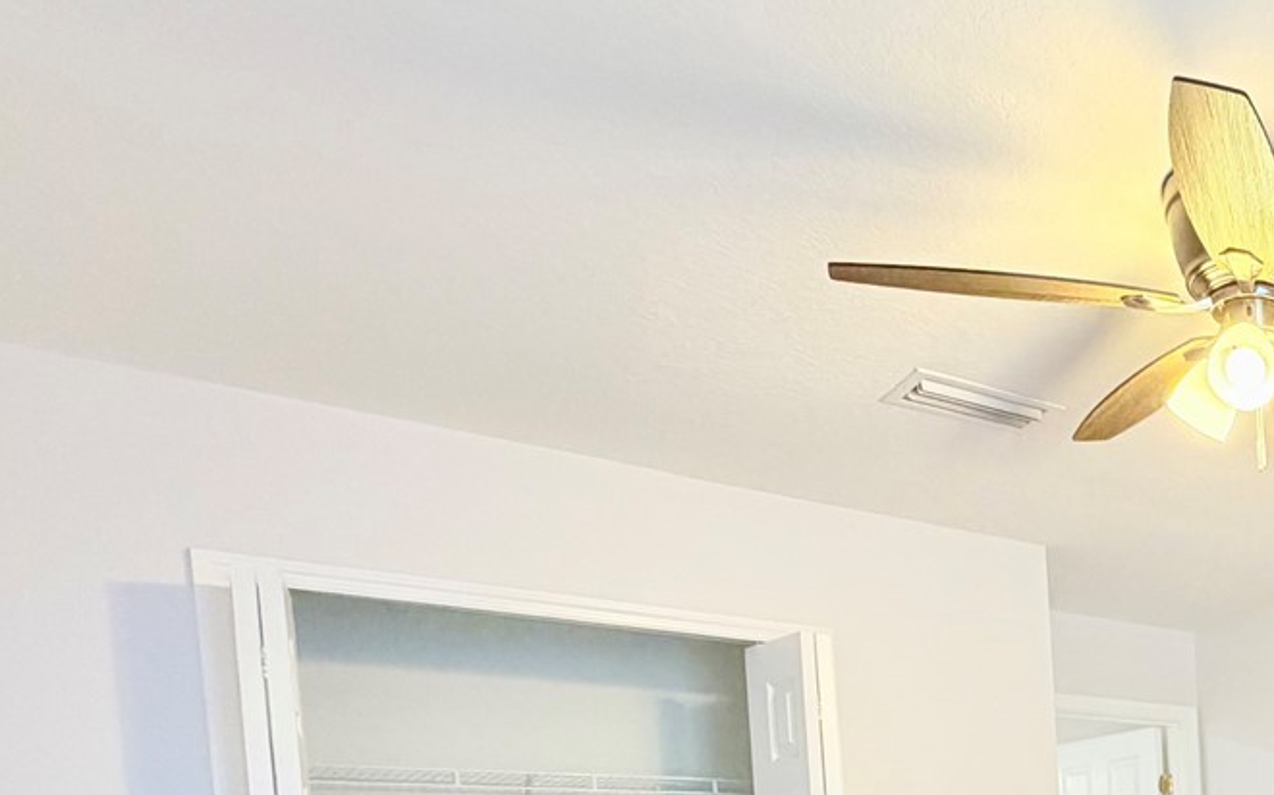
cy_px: 969
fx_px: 1250
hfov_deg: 41.7
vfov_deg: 29.9
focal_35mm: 36
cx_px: 1430
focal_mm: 2.22
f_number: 2.2
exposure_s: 1/60
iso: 250
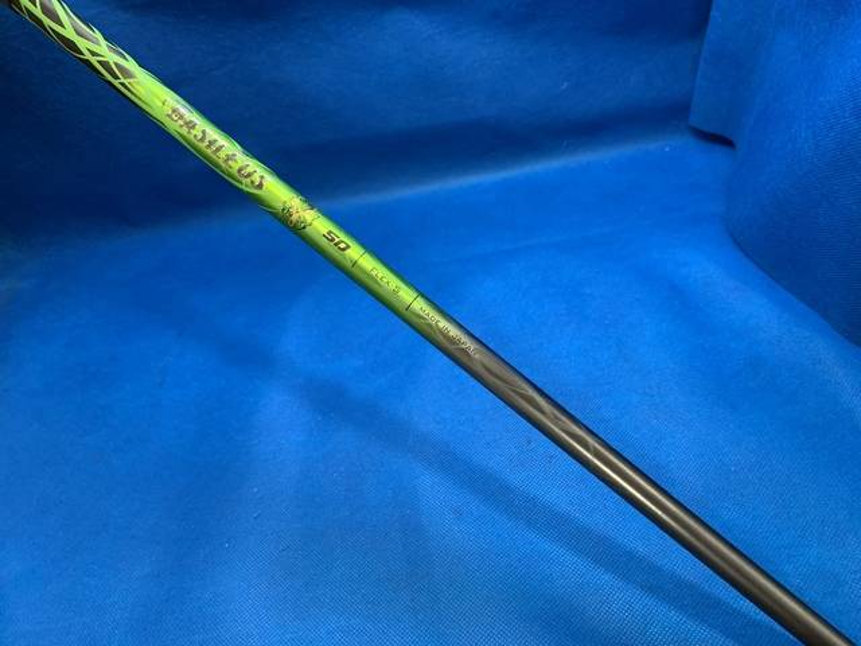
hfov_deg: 67.3
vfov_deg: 53.1
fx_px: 647
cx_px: 430
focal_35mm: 26
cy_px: 323
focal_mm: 4.25
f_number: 1.8
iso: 100
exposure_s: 1/60
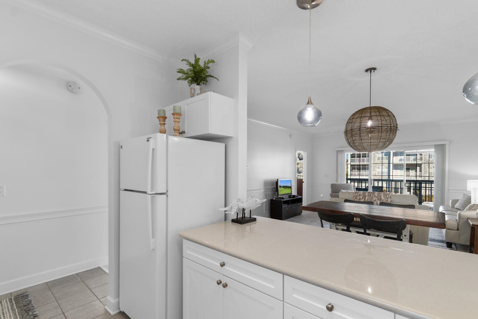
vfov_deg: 77.3
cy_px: 160
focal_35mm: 15
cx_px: 239
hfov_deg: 100.4
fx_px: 199
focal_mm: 10
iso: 100
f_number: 4.5
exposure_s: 1/20
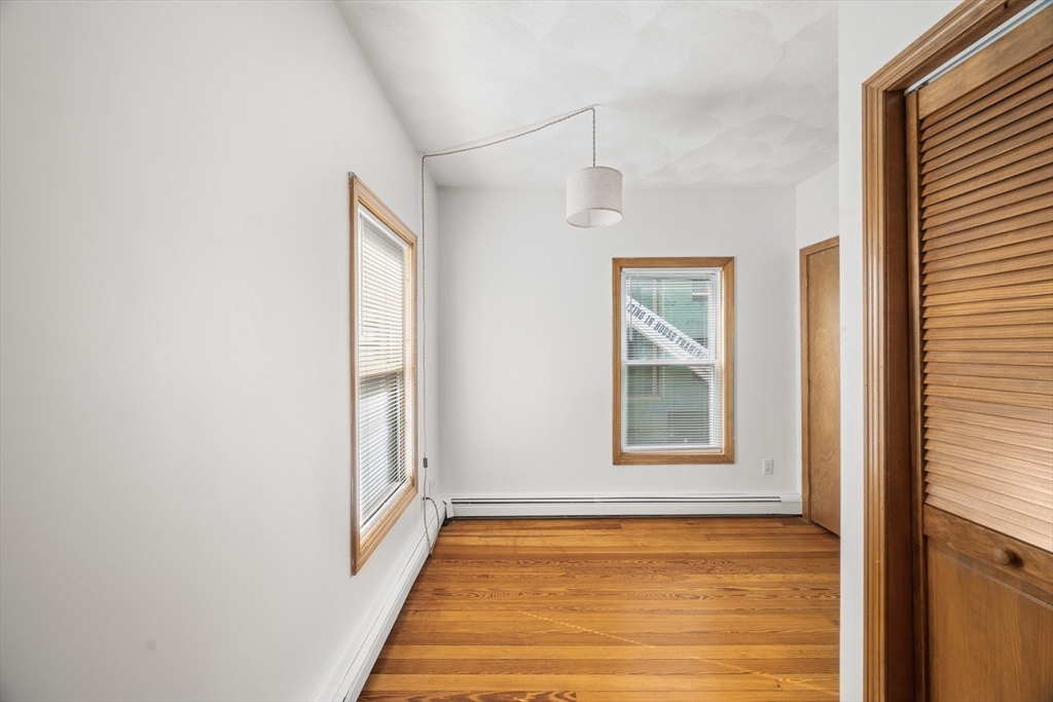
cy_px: 351
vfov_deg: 81.2
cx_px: 526
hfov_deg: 104.2
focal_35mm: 14
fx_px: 410
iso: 320
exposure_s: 1/6
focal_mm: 14
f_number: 7.1
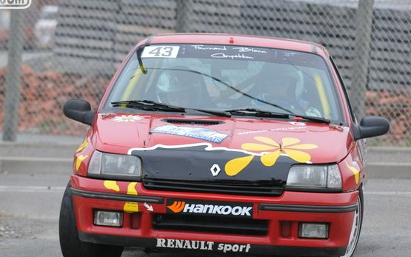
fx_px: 5119
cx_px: 199
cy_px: 147
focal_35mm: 457
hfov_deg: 4.6
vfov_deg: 2.9
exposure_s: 1/800
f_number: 5.6
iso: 1250
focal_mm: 210
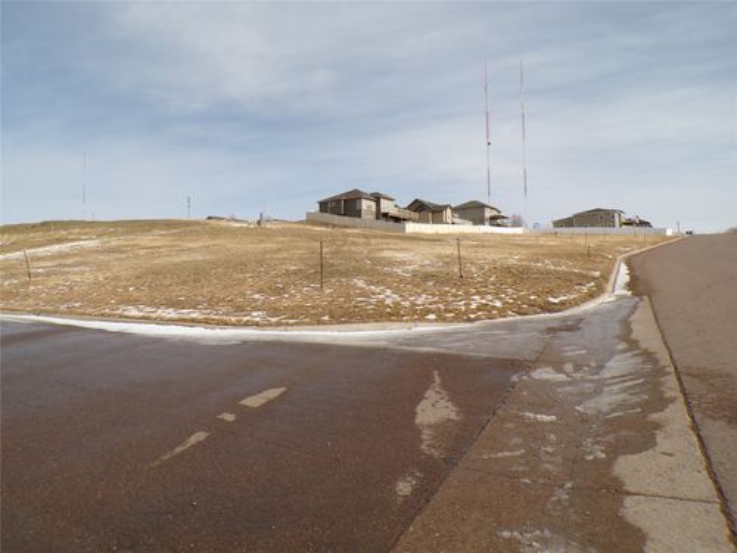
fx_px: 511
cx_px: 368
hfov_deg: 71.6
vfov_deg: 56.8
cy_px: 276
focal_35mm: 24
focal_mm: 4.3
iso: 100
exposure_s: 1/550
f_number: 5.8
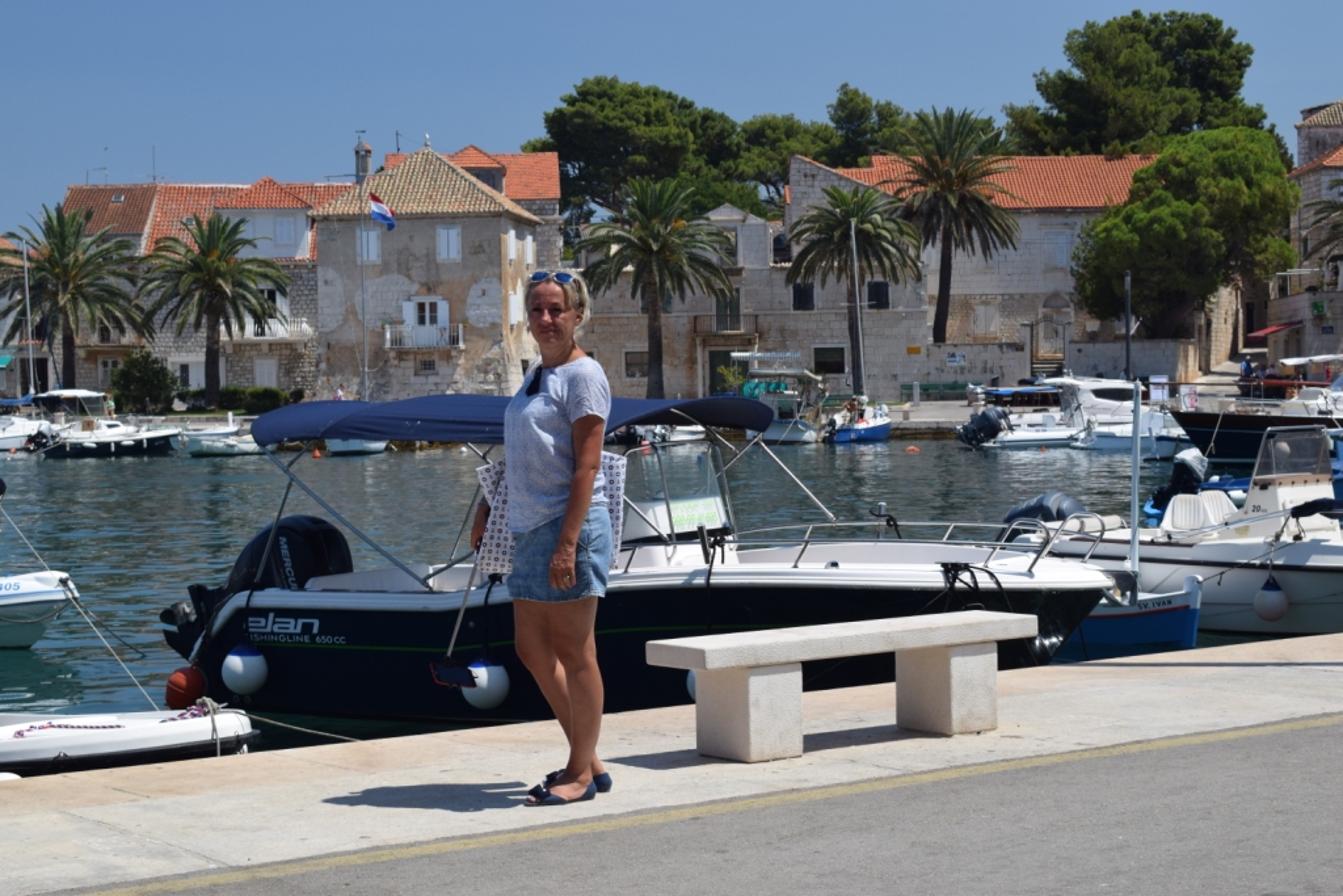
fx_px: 2518
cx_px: 672
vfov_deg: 20.2
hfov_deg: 29.9
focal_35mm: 68
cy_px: 448
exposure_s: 1/250
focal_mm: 45
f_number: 10
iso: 250
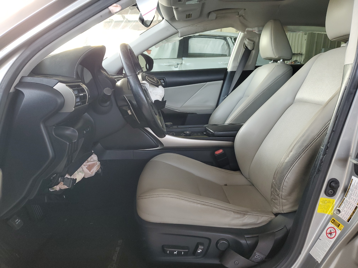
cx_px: 179
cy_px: 134
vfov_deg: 53.1
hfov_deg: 67.3
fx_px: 269
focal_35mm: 26
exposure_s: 1/120
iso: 76
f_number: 1.5
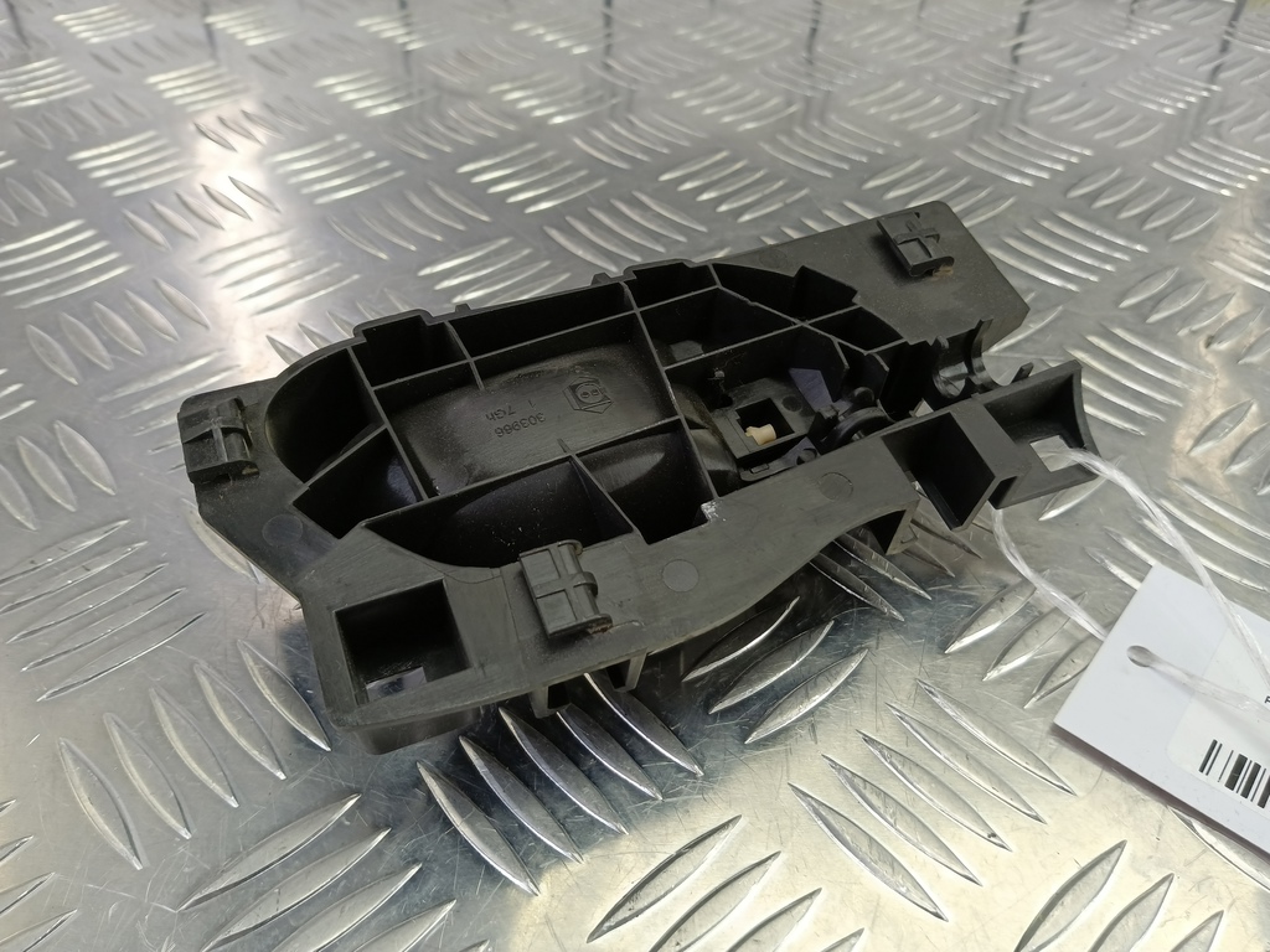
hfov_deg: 73.9
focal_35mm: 23
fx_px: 844
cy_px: 476
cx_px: 635
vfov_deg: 58.9
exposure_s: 1/50
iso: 158
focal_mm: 4.11
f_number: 1.6
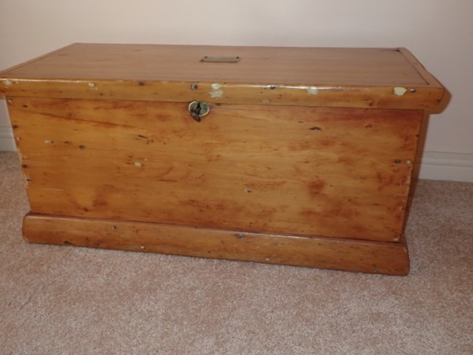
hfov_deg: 53.9
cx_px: 220
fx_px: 465
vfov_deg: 41.8
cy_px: 182
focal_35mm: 34
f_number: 2.3
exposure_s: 1/30
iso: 200
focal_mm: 5.4
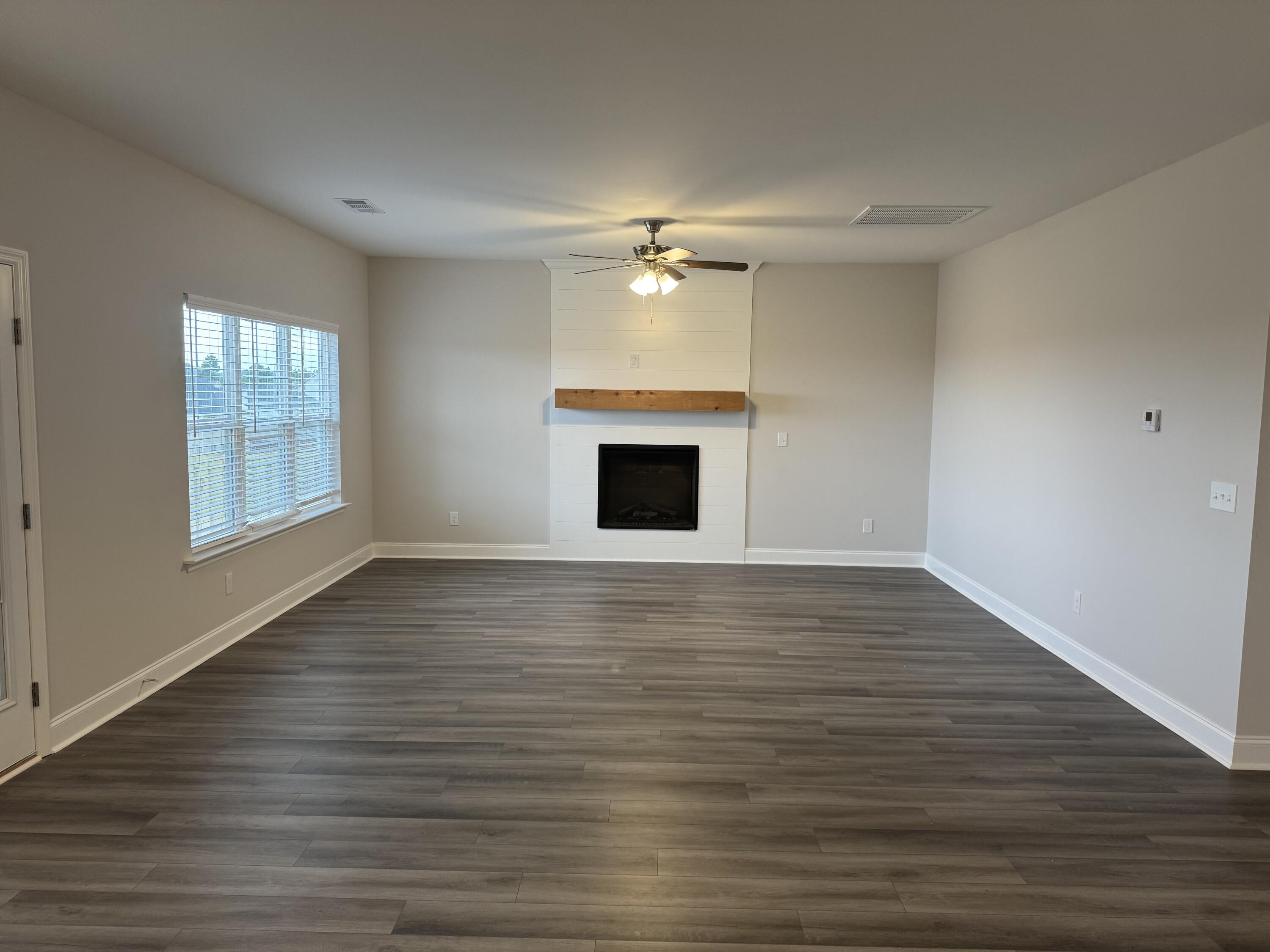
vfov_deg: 56.8
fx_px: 881
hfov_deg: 71.6
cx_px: 635
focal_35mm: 24
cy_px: 476
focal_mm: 6.76
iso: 125
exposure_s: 1/60
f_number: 1.78
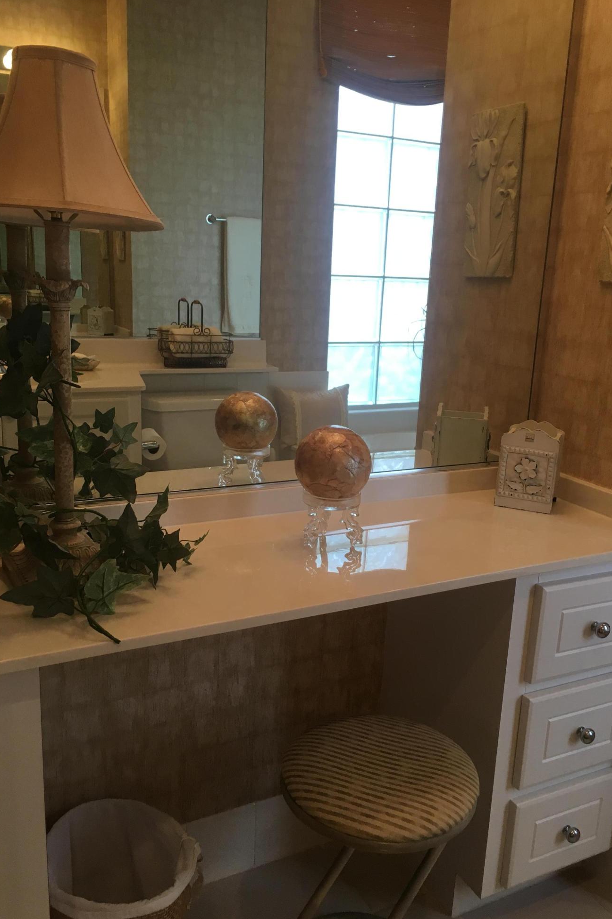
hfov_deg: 42.3
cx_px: 310
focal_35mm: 31
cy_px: 465
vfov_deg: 60.3
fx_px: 791
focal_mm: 4.15
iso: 25
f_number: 2.2
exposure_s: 1/30
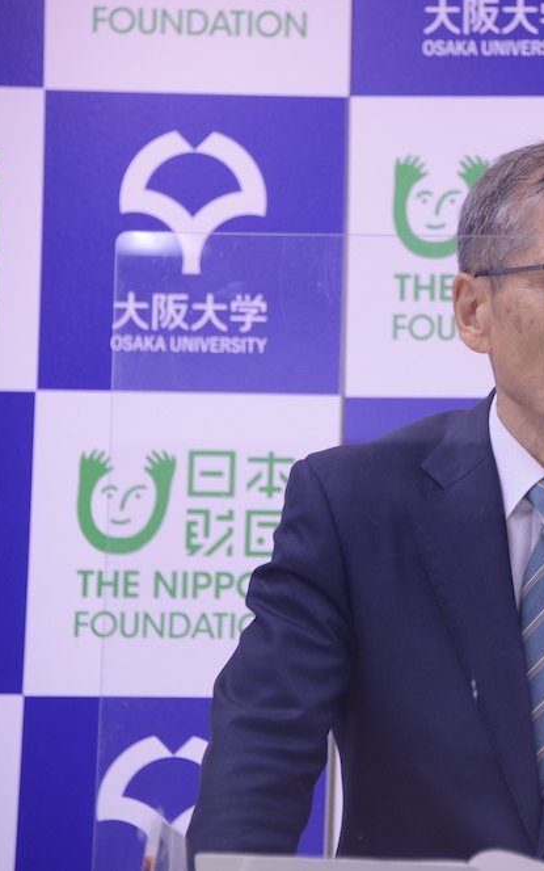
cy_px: 435
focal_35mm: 307
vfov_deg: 6.8
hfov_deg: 4.3
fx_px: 7282
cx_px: 544
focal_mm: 200
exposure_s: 1/100
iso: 1000
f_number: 7.1
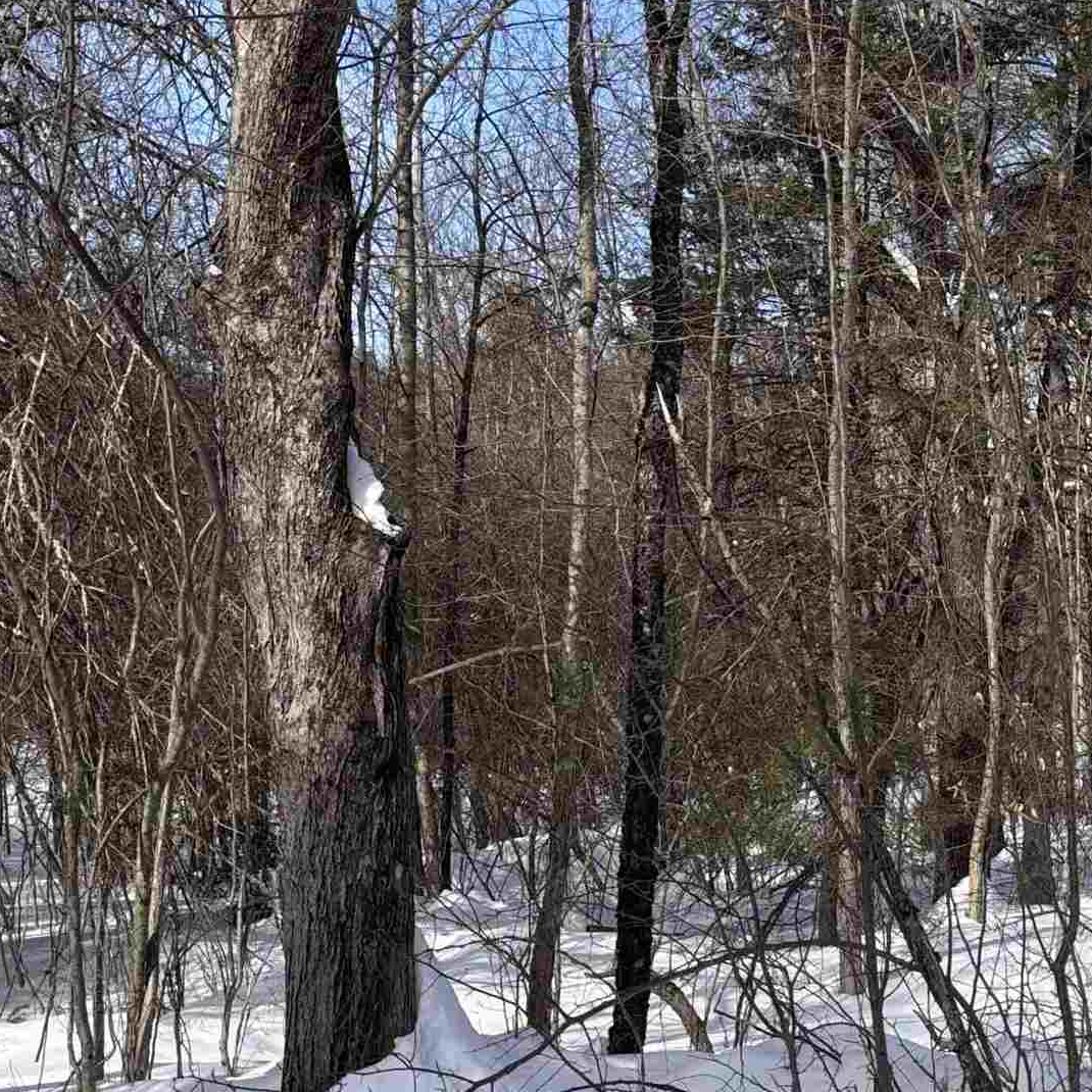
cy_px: 218
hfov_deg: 24.7
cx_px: 1124
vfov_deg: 25.6
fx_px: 2356
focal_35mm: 66
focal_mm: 5.96
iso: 50
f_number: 1.6
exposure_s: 1/2242
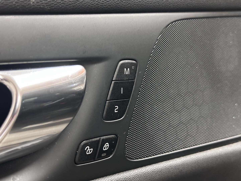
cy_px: 90
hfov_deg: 39.7
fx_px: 334
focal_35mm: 48
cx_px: 120
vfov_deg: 30.3
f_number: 1.78
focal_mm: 6.86
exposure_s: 1/24
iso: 640
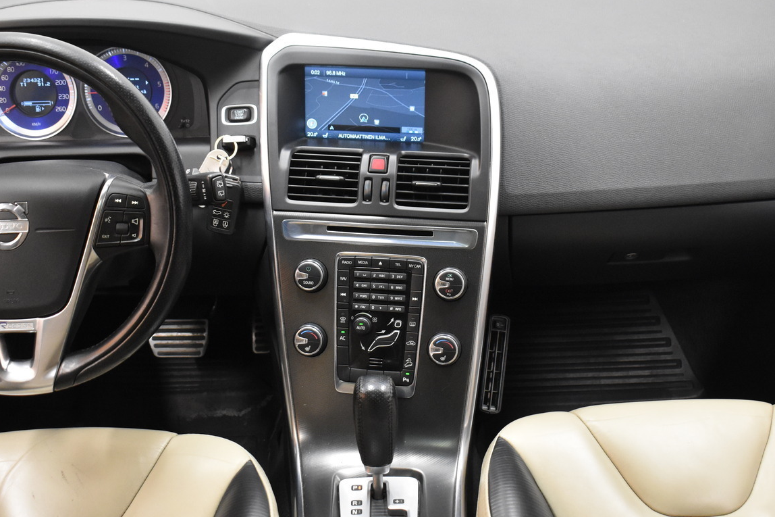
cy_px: 260
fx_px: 1048
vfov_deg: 27.7
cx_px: 371
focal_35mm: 49
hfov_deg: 40.6
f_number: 4
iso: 2500
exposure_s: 1/8
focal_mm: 23
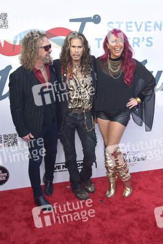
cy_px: 122
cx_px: 82
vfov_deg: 50.7
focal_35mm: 38
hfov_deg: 35.1
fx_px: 258
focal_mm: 38
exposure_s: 1/250
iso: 400
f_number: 6.3
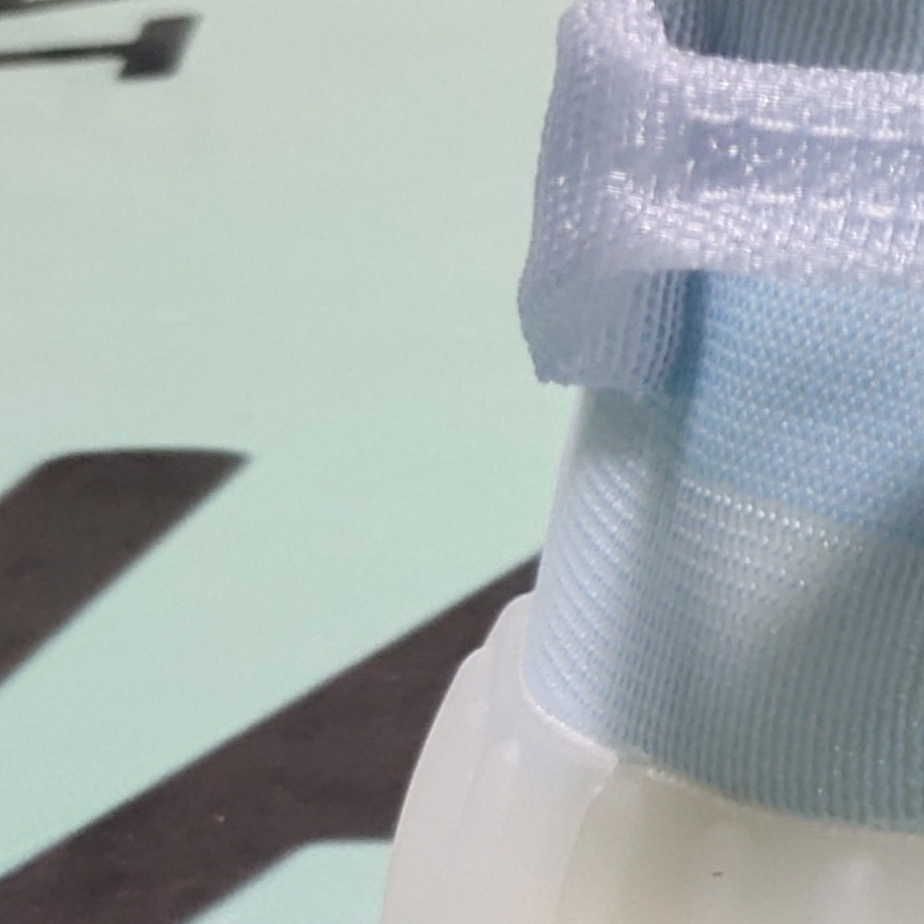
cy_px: 141
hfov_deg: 12.8
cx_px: 1897
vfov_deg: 14.8
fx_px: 3533
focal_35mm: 117
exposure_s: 1/1057
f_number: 1.79
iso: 50
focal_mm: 4.35
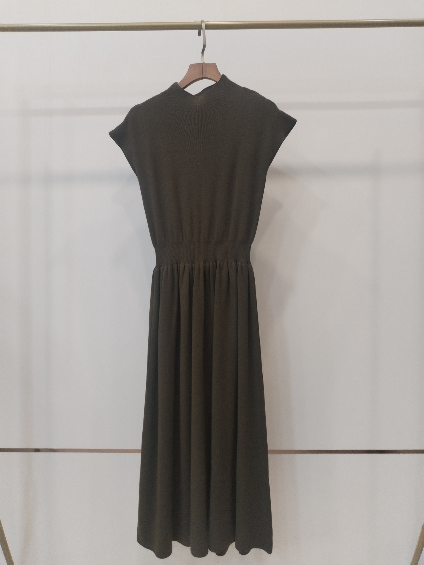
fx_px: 474
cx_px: 212
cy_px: 282
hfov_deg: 48.2
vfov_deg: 61.7
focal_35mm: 29
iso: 334
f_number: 1.8
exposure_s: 1/50
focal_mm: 4.75
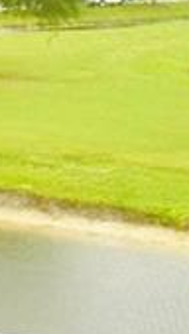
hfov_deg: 6.0
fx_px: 1777
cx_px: 274
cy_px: 371
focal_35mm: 200
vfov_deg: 10.6
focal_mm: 5.7
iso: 50
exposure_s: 1/643
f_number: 1.5
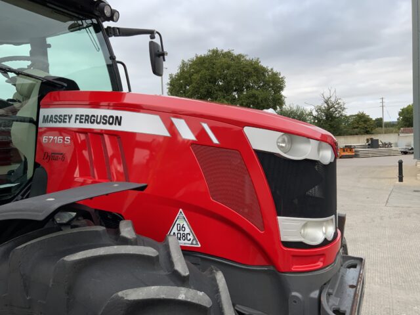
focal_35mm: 29
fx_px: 352
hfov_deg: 61.7
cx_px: 210
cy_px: 158
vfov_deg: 48.2
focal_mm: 3
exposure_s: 1/855
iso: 16
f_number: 1.8
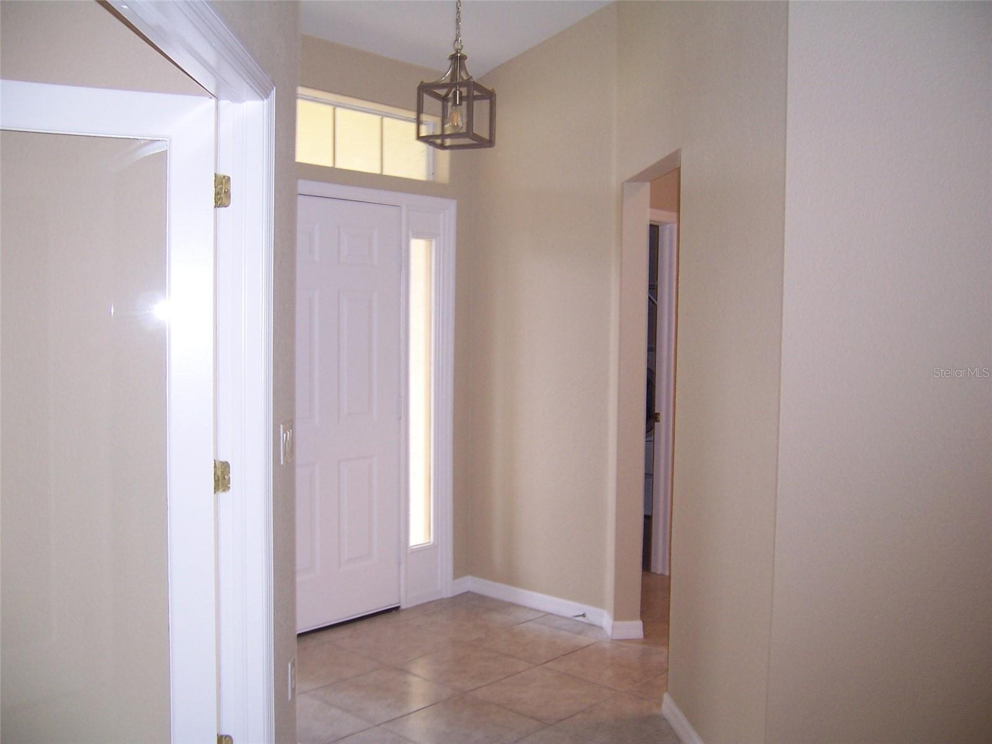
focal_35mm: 33
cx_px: 496
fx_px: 946
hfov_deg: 55.4
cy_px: 372
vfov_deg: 42.9
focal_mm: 5.5
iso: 140
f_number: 2.8
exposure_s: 1/60
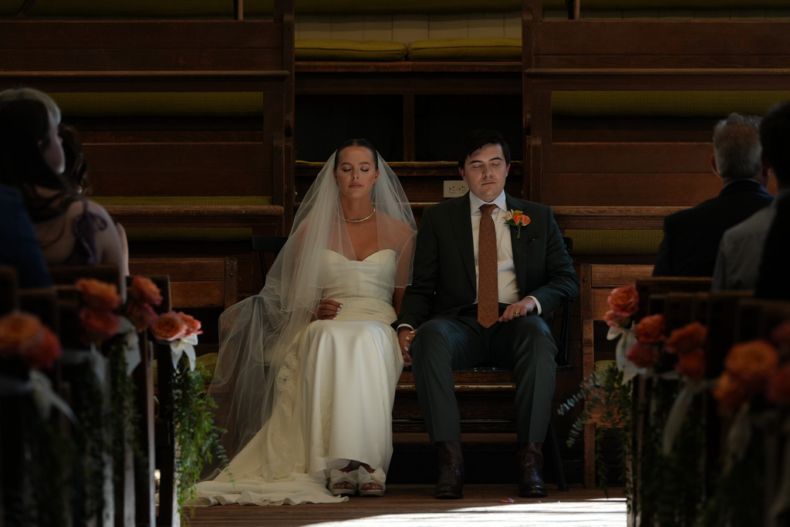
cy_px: 264
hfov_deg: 10.3
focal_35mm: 200
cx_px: 395
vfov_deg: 6.9
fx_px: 4389
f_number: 5.6
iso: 1000
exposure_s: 1/250
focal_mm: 200
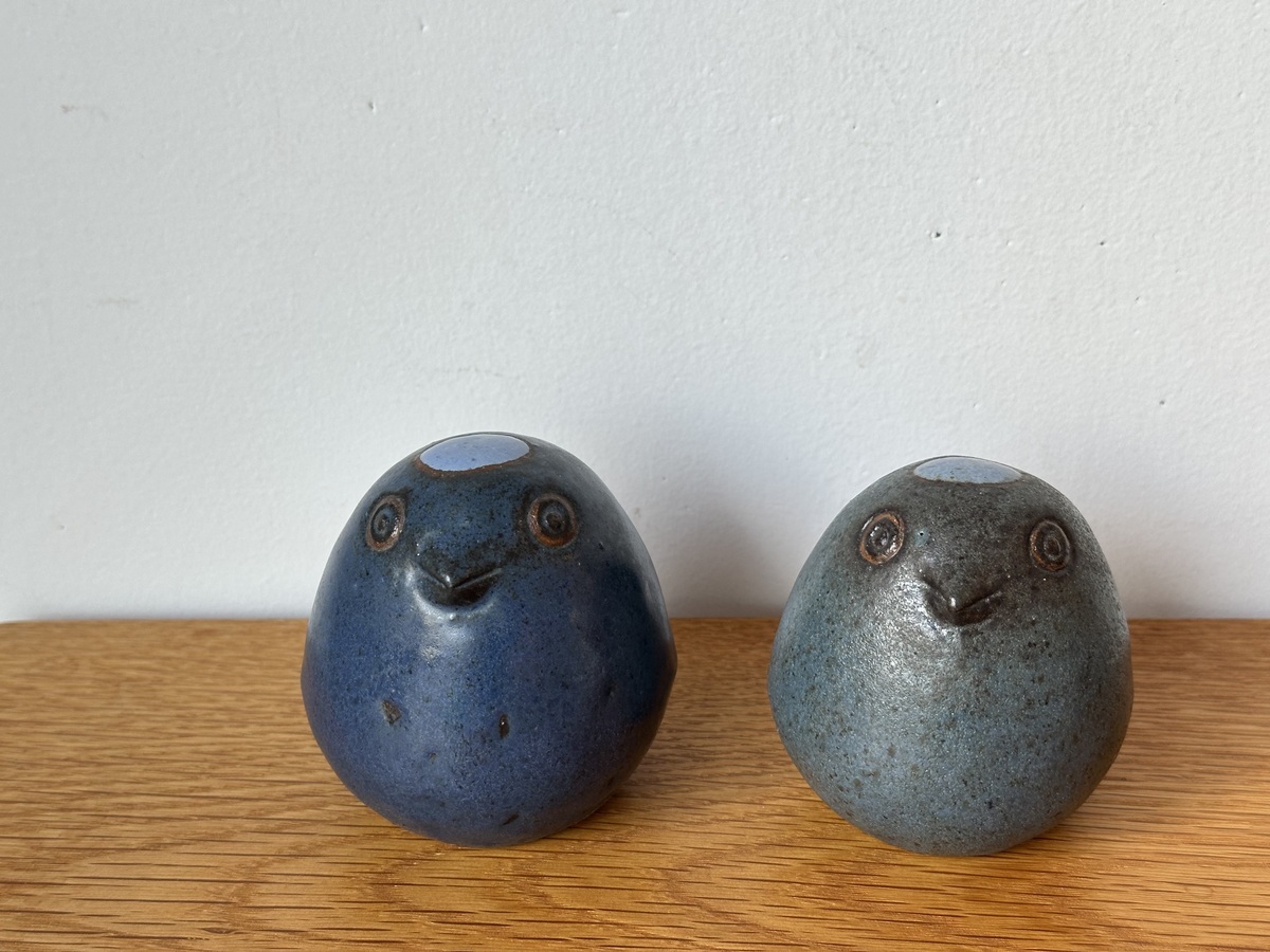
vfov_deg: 30.3
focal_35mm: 48
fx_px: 1761
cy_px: 476
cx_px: 635
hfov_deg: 39.7
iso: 100
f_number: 1.78
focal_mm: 6.86
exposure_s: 1/120
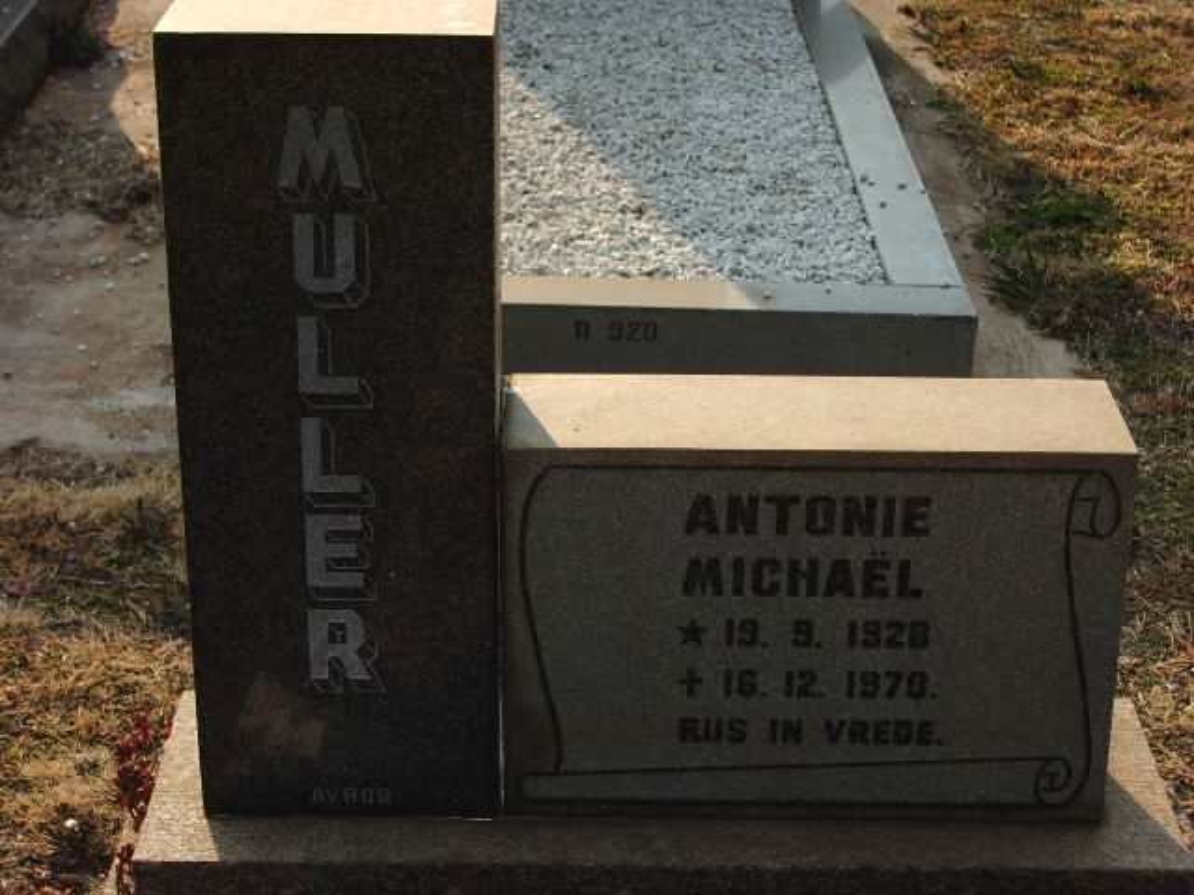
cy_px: 448
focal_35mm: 74
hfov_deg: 26.3
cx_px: 597
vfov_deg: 19.9
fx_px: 2552
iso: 50
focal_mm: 12.2
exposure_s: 1/200
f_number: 3.9
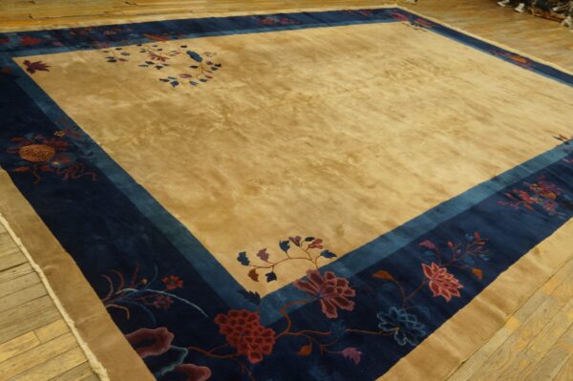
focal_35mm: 30
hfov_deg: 62.0
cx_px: 286
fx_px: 477
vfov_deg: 43.5
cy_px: 190
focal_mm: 20
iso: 1000
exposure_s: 1/60
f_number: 4
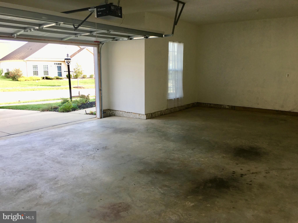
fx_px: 250
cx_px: 149
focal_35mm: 29
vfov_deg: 48.2
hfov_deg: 61.7
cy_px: 112
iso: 25
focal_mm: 4.15
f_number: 2.2
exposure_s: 1/137
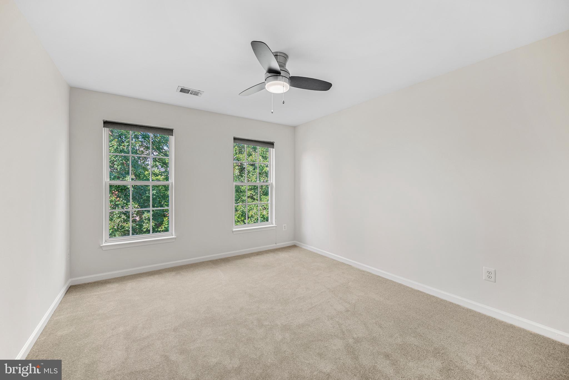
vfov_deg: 81.3
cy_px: 190
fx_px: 221
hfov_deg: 104.2
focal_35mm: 14
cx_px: 284
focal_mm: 14
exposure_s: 1/20
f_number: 4
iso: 100
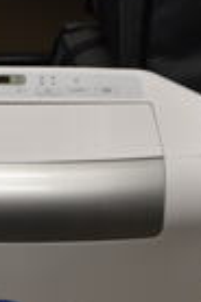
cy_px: 369
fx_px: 787
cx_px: 7
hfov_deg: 14.4
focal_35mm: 94
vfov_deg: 20.2
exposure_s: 1/30
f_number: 3.5
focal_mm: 18
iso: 140
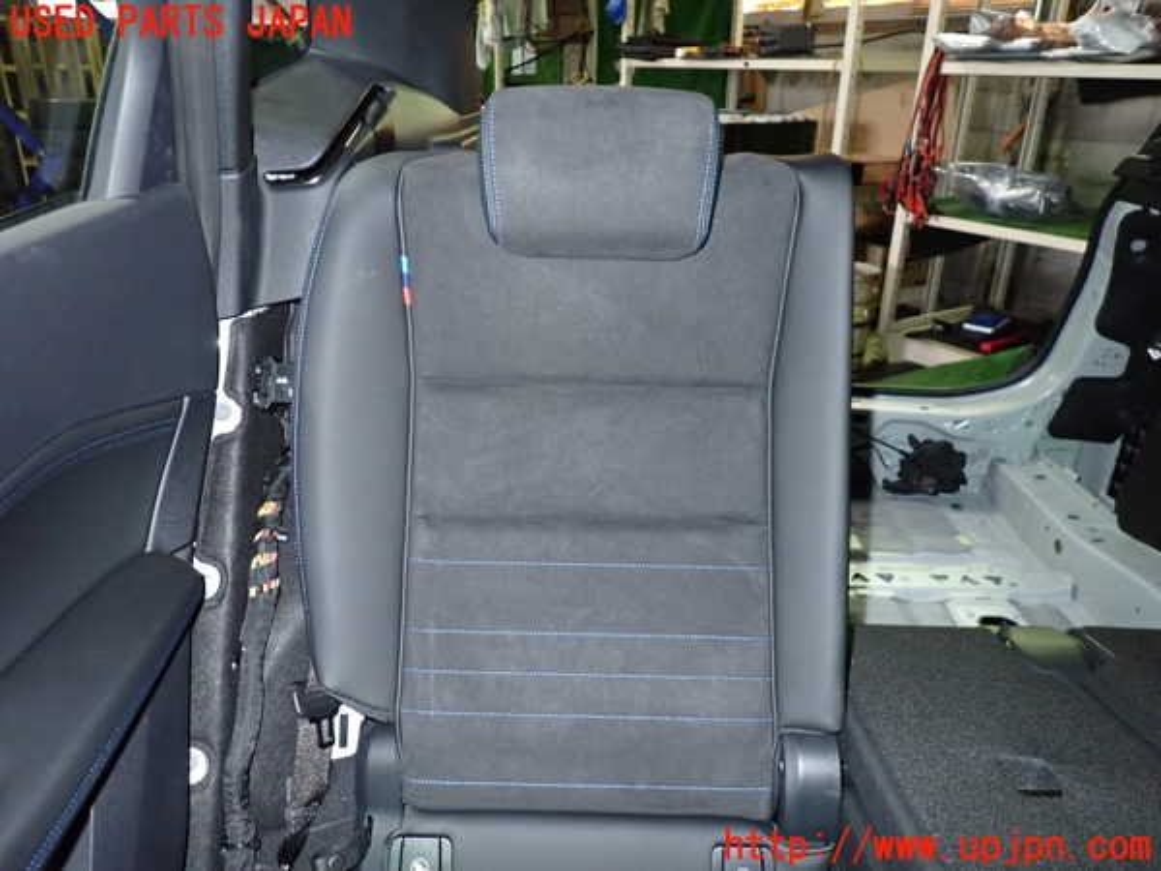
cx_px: 580
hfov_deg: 69.4
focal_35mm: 25
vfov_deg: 54.9
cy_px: 436
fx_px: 838
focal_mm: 4.5
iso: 800
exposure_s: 1/30
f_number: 5.6
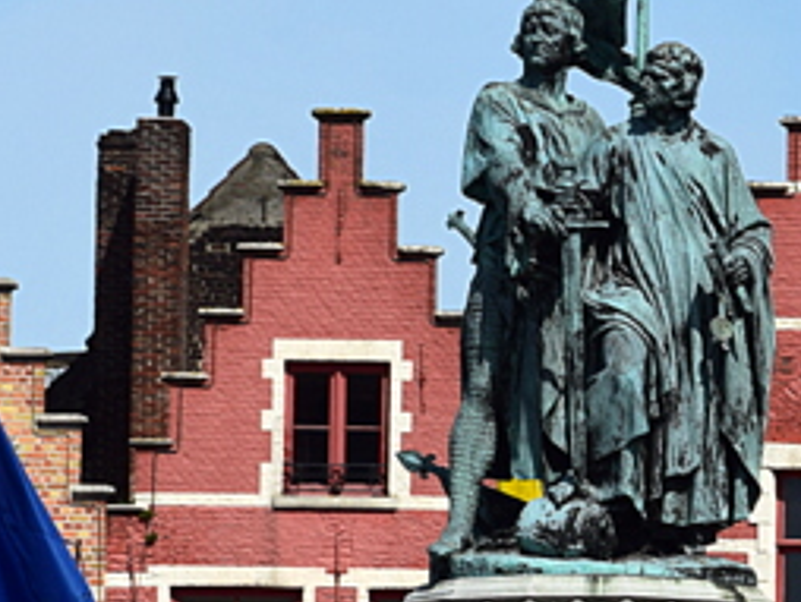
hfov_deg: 4.2
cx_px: 549
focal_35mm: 477
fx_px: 11037
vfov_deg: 3.1
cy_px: 271
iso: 125
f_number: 10
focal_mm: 105
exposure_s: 1/200
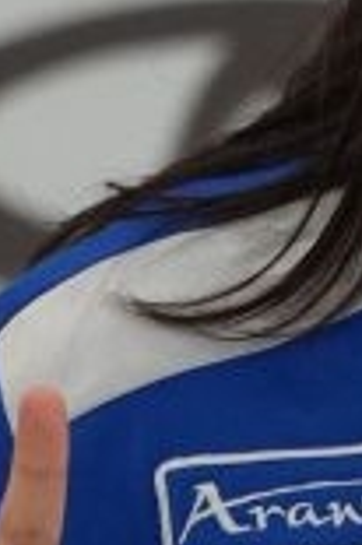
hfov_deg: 0.6
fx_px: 35145
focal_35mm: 2325
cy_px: 633
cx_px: 576
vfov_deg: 0.9
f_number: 2.8
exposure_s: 1/500
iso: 1600
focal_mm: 200
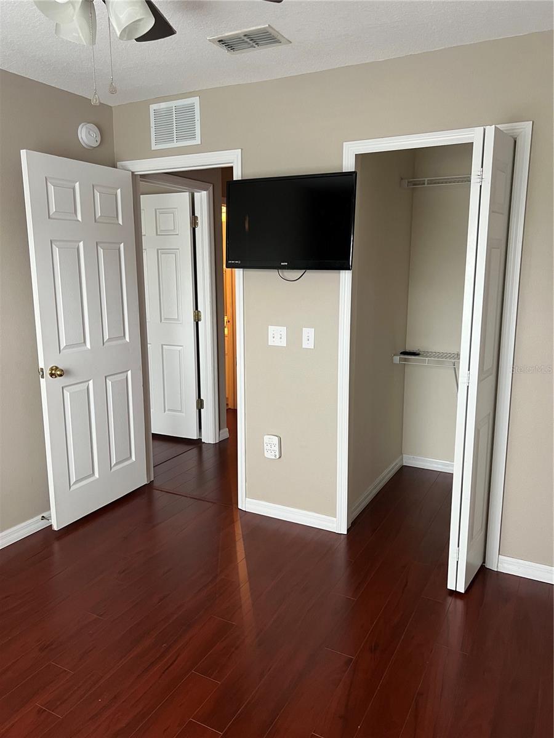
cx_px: 277
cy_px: 369
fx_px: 555
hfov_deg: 53.1
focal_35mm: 26
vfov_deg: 67.3
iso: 250
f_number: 1.5
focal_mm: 5.7
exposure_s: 1/60
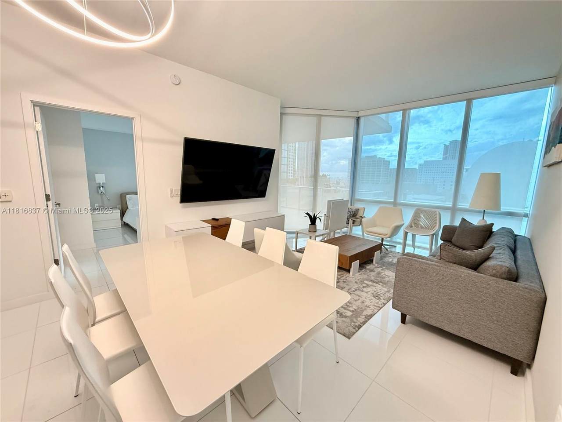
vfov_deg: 85.7
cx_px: 281
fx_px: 227
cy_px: 211
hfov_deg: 102.1
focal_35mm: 14
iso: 250
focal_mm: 2.22
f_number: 2.2
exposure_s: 1/60
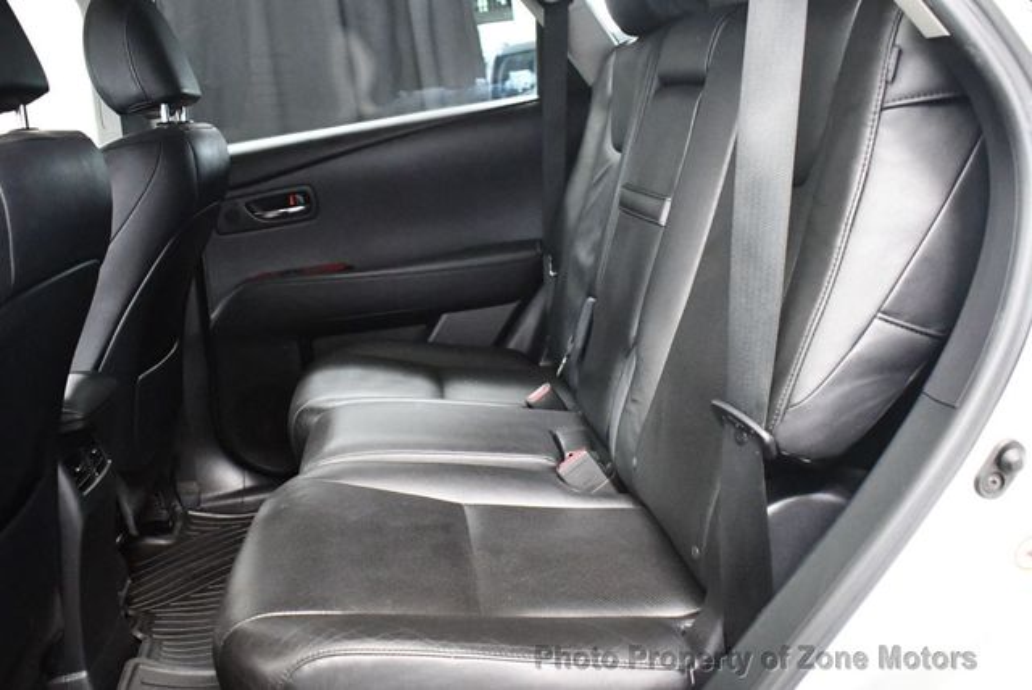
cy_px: 345
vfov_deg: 36.9
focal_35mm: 36
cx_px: 516
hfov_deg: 53.1
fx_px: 1033
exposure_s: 1/60
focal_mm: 18
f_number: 3.5
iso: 9000
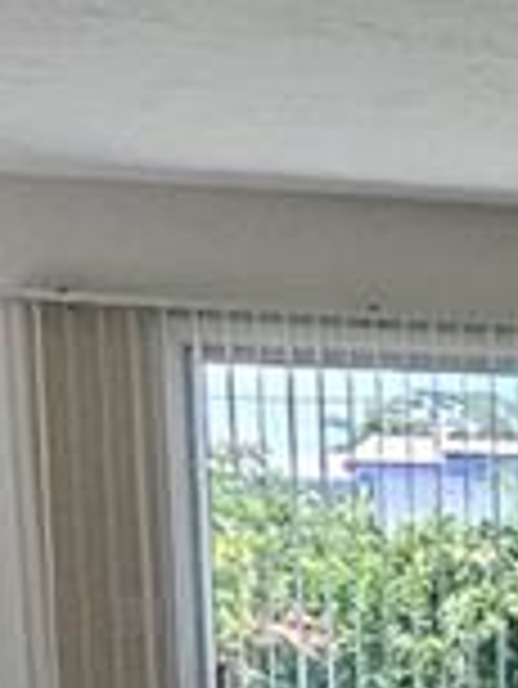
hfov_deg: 11.9
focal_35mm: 102
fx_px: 2032
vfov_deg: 18.0
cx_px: 1230
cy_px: 886
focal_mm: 1.74
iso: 160
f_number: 2.2
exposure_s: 1/359
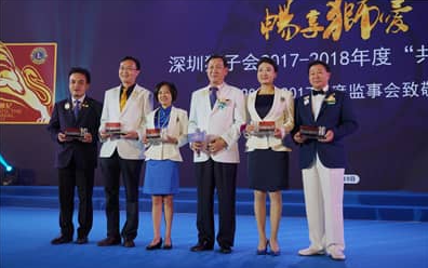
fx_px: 432
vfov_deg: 34.5
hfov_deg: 52.7
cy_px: 139
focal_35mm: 37
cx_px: 214
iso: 100
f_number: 4.5
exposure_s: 1/60
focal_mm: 36
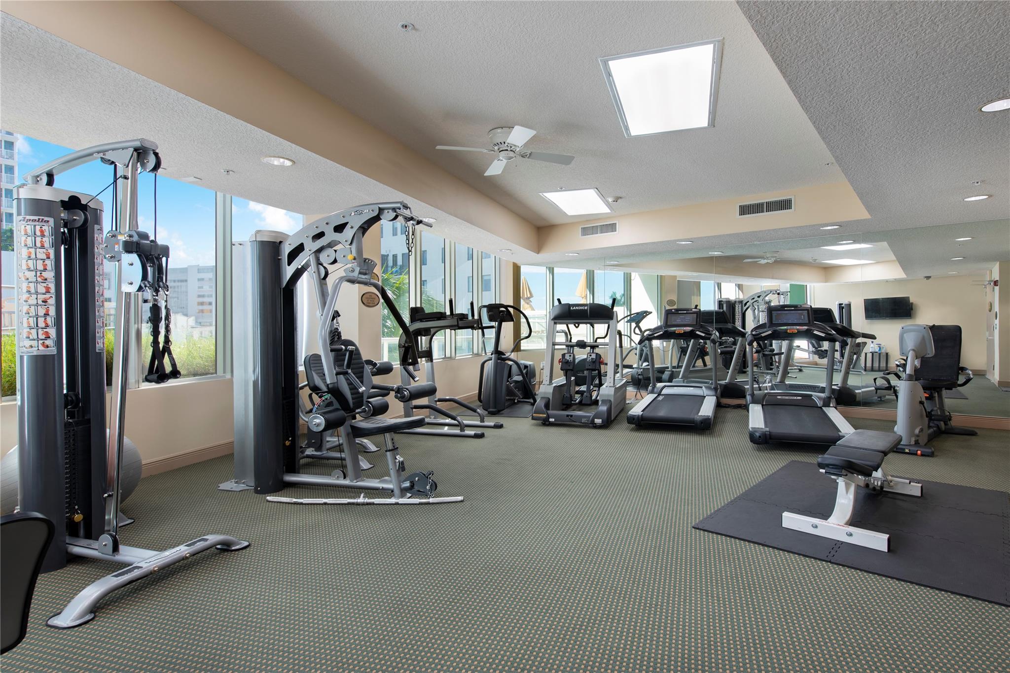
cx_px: 505
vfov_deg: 70.5
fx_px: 477
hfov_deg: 93.3
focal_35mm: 17
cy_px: 336
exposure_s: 1/40
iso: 100
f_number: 9
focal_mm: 17
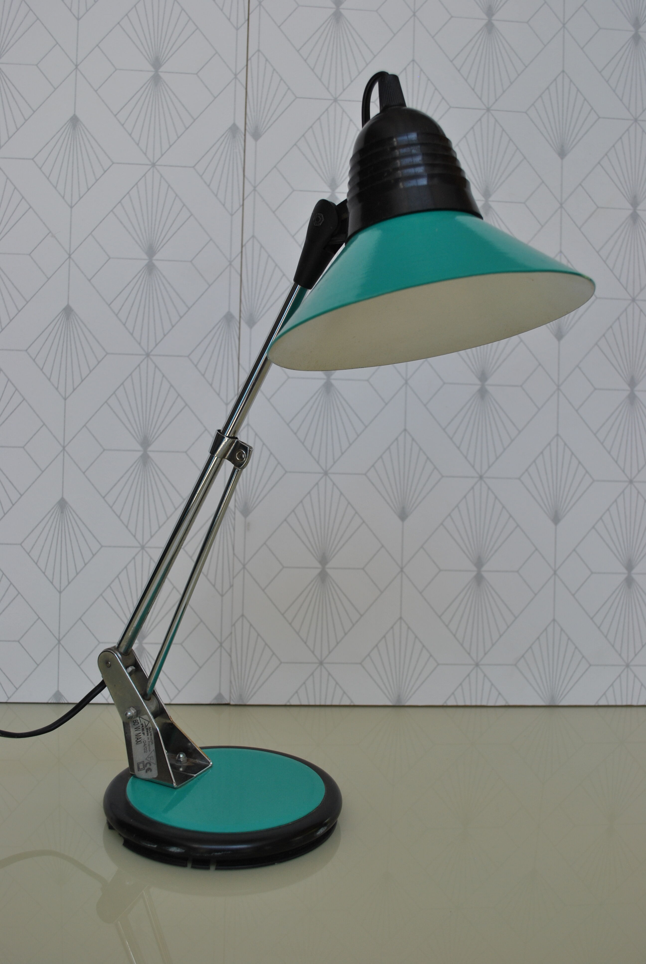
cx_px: 323
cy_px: 482
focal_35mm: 36
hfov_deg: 37.0
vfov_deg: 53.1
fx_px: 966
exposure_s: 1/125
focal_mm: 24
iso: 160
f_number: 5.6
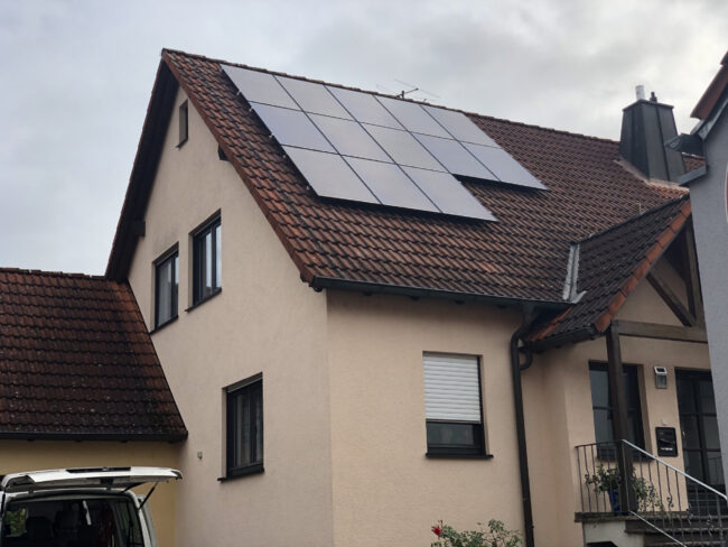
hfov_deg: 36.8
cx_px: 364
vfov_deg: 28.1
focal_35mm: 52
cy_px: 274
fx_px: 1094
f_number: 2.4
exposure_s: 1/750
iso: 16
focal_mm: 6
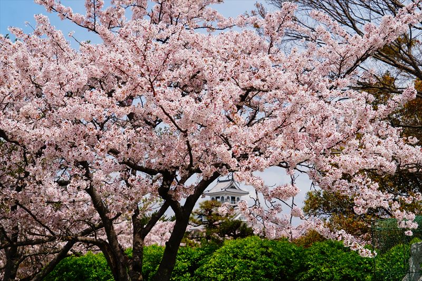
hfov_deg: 28.7
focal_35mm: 70
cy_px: 140
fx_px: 826
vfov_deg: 19.3
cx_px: 211
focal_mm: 47
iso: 100
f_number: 8
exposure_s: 1/400
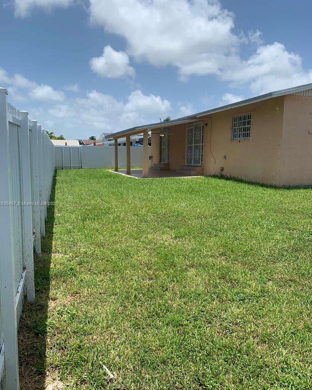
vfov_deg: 62.2
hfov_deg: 51.5
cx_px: 154
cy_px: 204
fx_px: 323
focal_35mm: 28
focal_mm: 4.25
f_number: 1.8
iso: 25
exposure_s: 1/2833
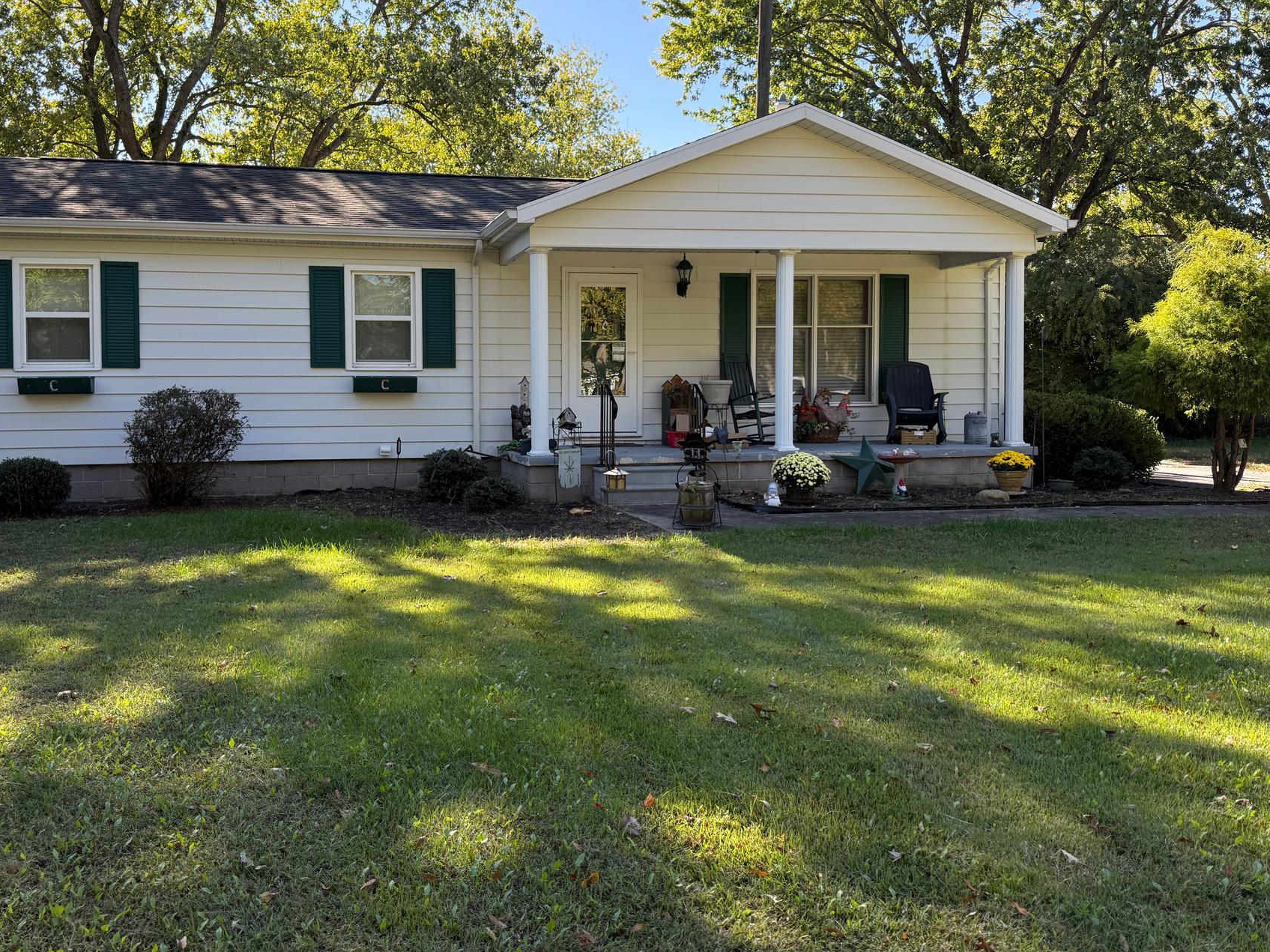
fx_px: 1064
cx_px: 512
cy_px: 410
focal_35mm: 29
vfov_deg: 48.1
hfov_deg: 61.2
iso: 100
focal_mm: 6.76
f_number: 1.78
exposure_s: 1/898
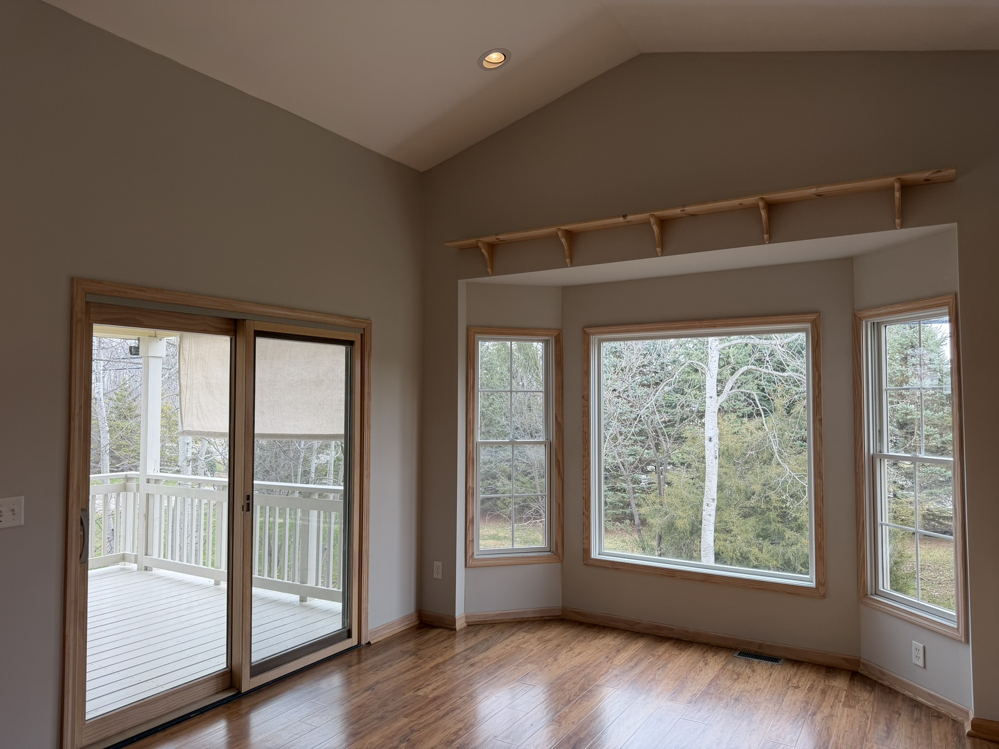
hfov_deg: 71.6
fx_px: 693
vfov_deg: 56.8
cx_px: 500
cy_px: 374
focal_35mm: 24
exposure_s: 1/148
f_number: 1.78
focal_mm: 6.76
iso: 64
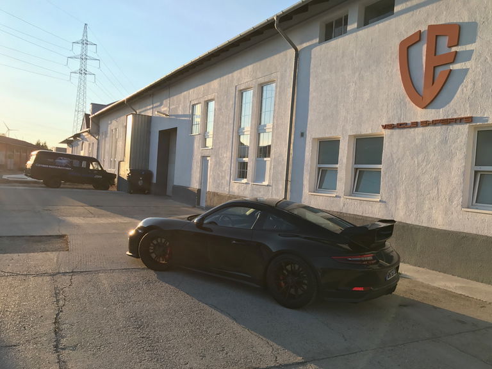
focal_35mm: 28
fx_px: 398
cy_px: 184
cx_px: 246
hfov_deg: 63.4
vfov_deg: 49.7
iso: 20
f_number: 1.8
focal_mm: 3.99
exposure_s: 1/699
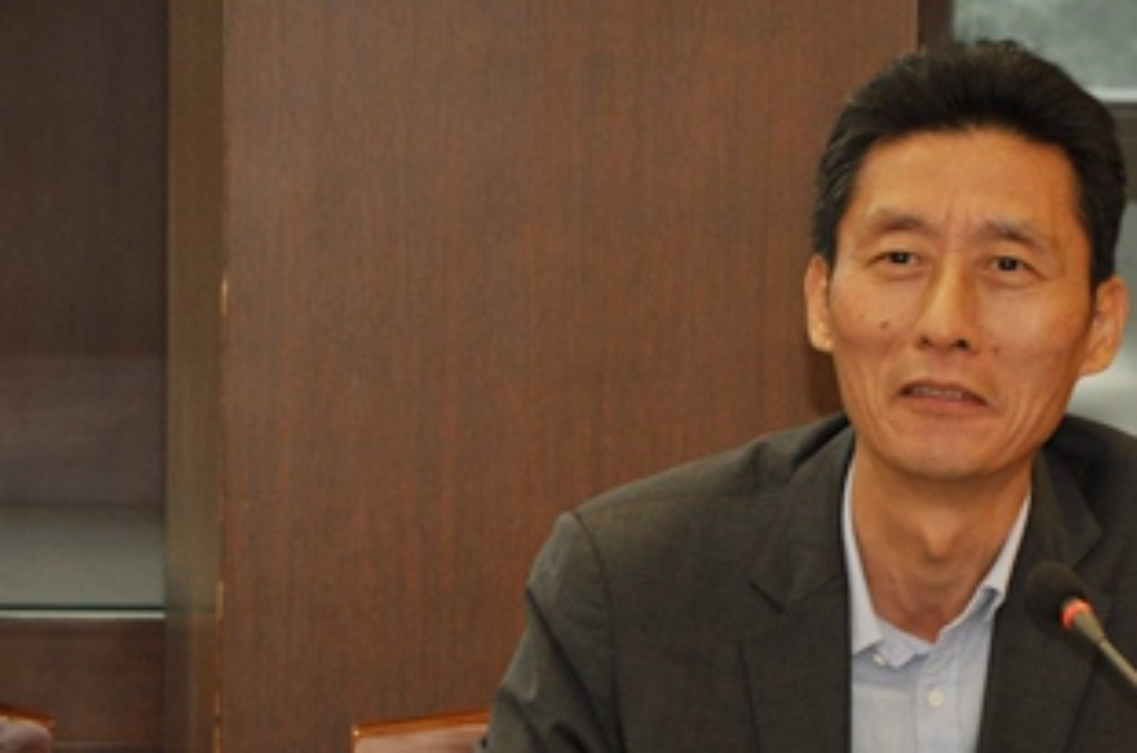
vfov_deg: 4.9
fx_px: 8790
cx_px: 874
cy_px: 557
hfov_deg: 7.4
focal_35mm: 279
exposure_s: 1/60
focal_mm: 105
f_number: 5.6
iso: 800
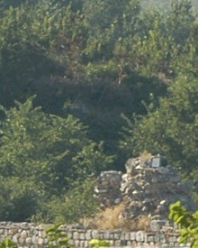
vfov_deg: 0.9
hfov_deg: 0.7
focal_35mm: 2213
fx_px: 16210
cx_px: -347
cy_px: 631
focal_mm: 180
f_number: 6.3
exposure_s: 1/640
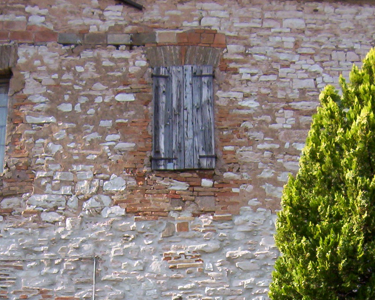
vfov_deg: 21.4
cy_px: 349
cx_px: 207
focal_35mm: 67
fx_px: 743
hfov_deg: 28.3
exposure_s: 1/396
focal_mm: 5.54
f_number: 5.24
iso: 100
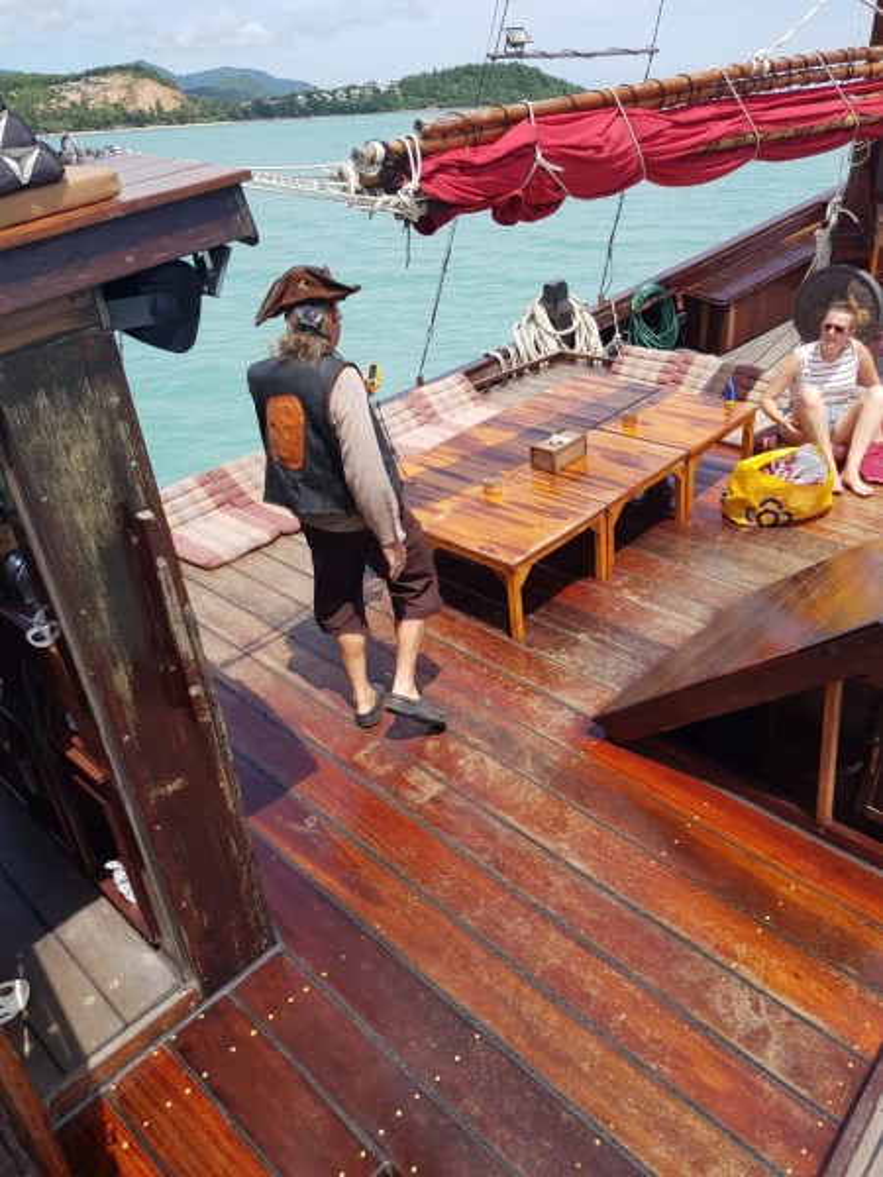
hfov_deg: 53.1
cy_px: 588
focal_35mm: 26
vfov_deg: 67.3
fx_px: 884
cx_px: 442
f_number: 1.7
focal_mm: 4.2
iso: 40
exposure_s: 1/1612
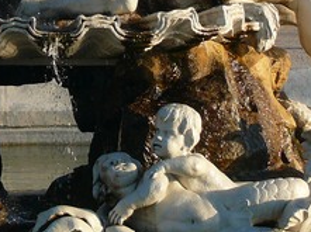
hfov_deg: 5.4
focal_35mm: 367
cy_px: -65
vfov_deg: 4.0
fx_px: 3292
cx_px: 11
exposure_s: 1/250
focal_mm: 22.9
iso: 100
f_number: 4
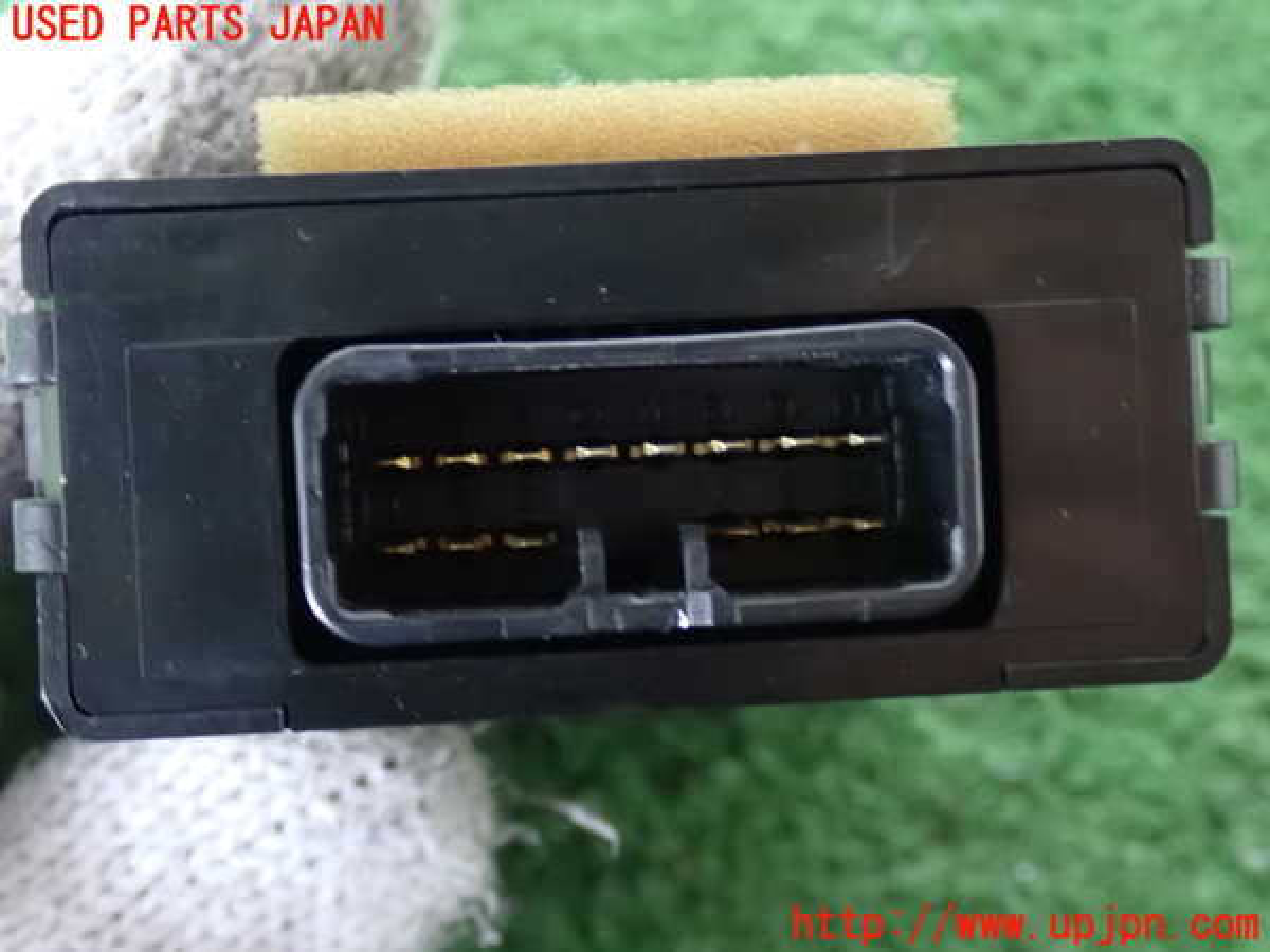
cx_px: 635
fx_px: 2128
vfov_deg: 25.2
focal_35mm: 58
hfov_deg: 33.2
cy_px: 476
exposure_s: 1/5
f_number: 3.5
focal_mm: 10.35
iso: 1600
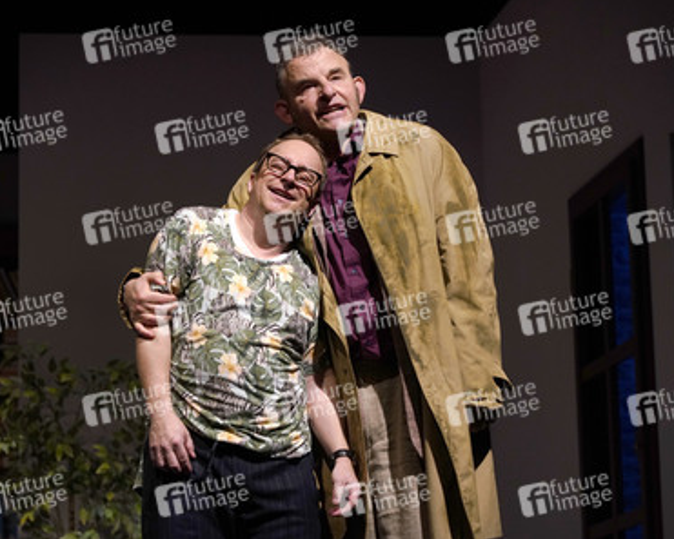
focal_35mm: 123
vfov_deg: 12.5
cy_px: 269
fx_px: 2454
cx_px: 335
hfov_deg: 15.6
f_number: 4.5
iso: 1600
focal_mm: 108
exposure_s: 1/160
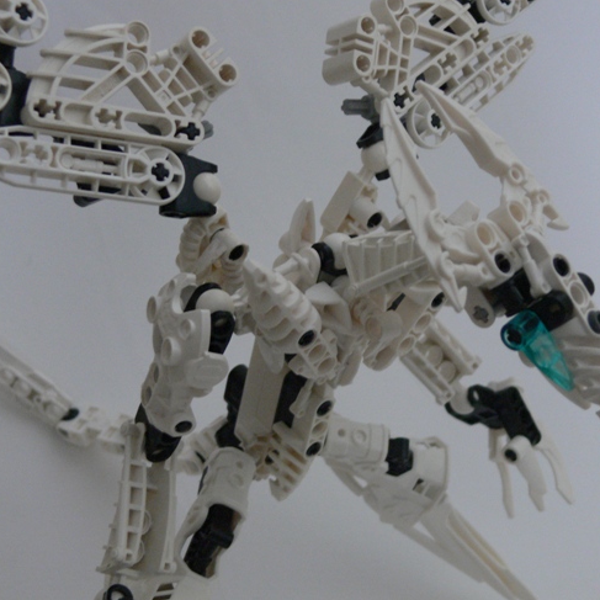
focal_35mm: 70
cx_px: 330
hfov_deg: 24.6
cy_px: 301
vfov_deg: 24.7
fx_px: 1373
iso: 200
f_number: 3.2
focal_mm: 12.5
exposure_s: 1/3.2
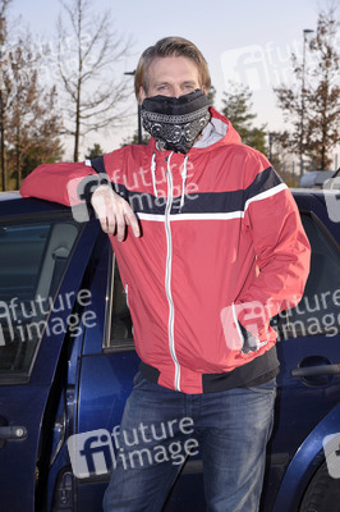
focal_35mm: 70
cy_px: 256
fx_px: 993
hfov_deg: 19.4
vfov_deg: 28.9
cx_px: 170
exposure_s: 1/160
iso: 200
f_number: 9
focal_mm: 70
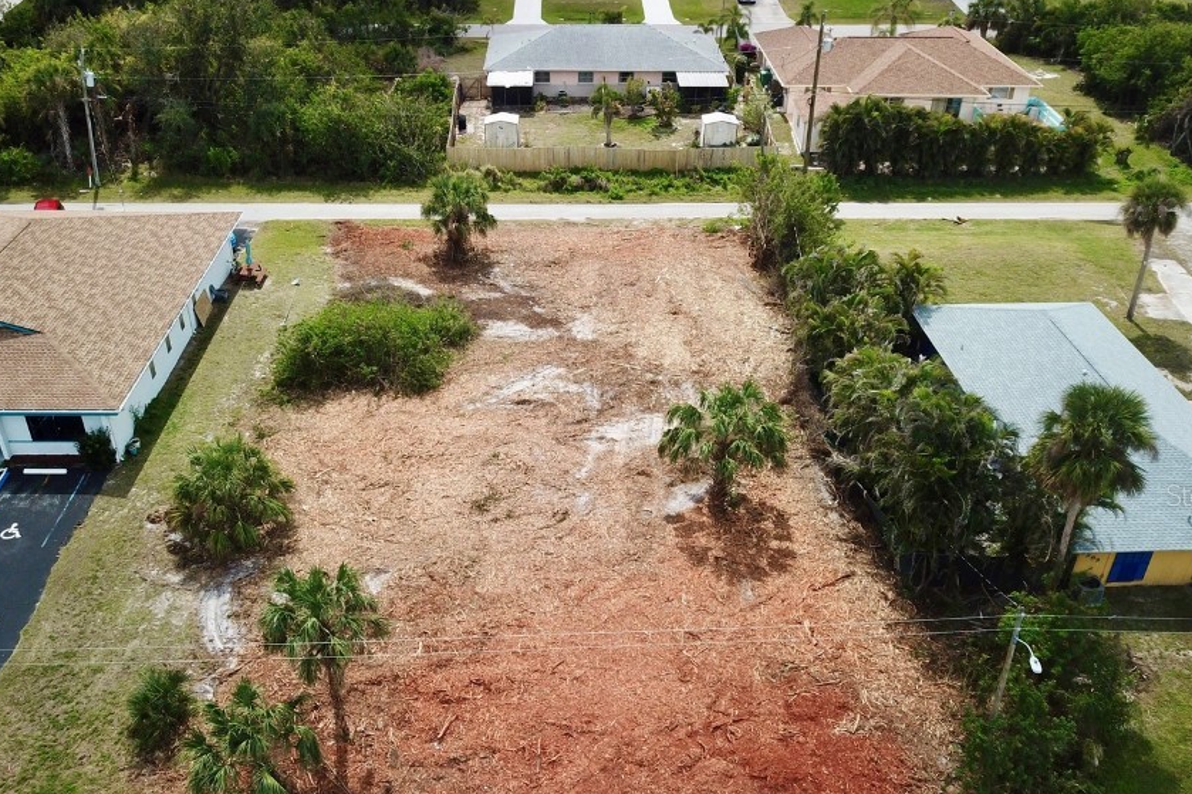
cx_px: 573
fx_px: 1092
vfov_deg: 39.7
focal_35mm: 33
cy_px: 494
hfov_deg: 57.2
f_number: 2.2
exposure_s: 1/100
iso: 163
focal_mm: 4.73
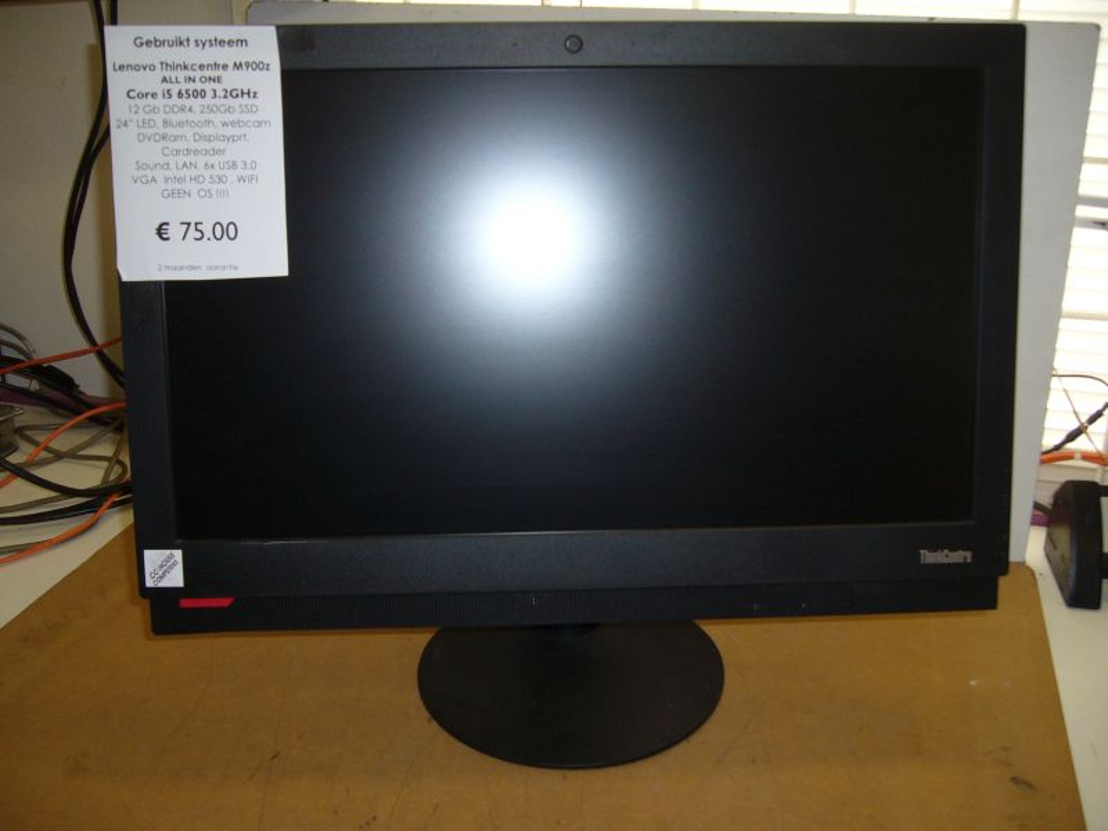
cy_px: 416
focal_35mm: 35
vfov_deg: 40.7
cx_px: 554
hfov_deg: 52.6
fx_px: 1120
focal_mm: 5.8
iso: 100
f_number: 2.8
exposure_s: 1/30
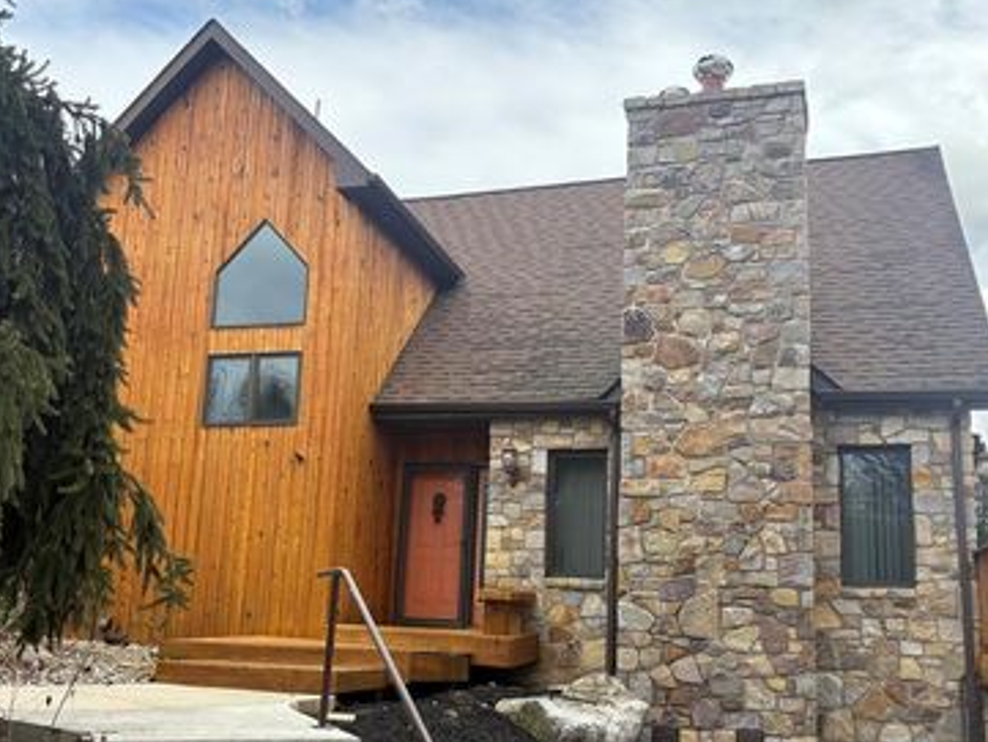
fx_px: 1028
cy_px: 426
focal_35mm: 36
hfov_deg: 51.3
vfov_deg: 39.6
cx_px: 476
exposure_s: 1/1064
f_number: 1.6
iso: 64
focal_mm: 5.96
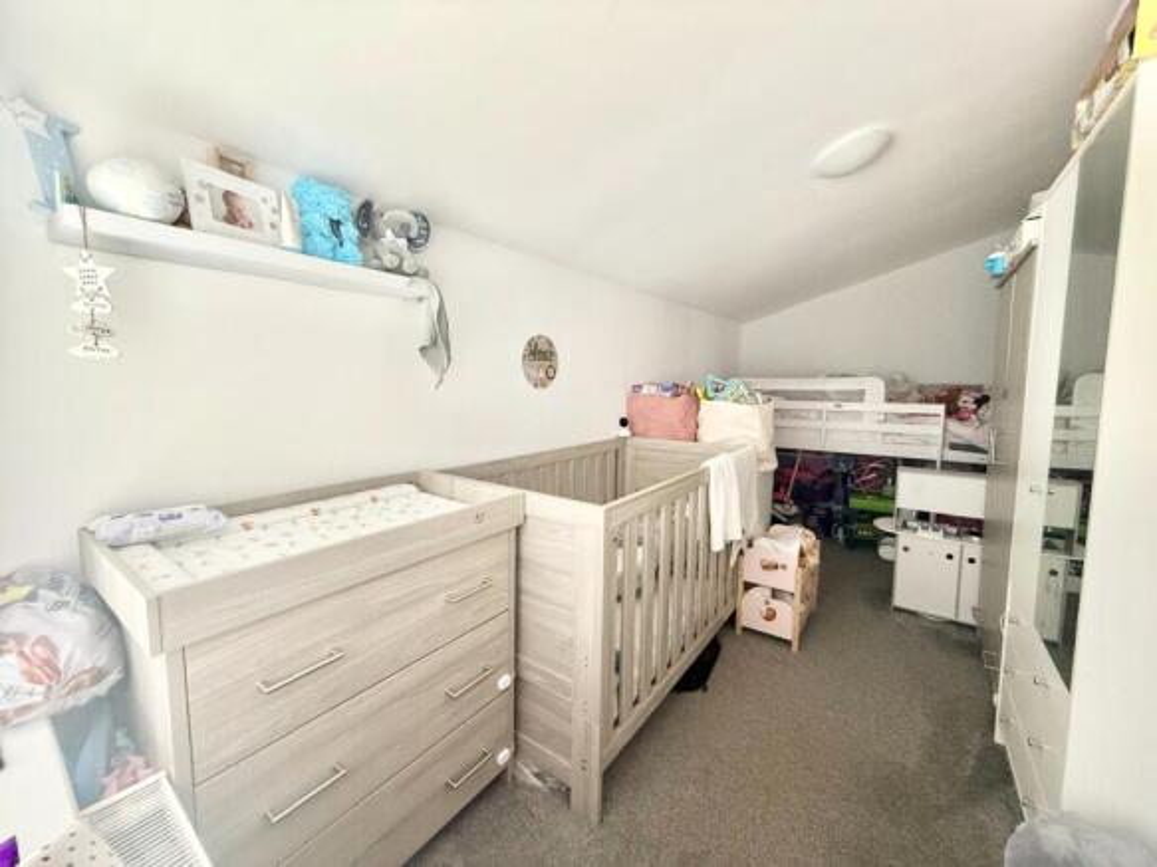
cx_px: 578
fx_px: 468
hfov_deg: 102.1
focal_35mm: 14
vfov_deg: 85.7
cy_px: 434
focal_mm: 2.22
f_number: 2.2
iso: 400
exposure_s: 1/60
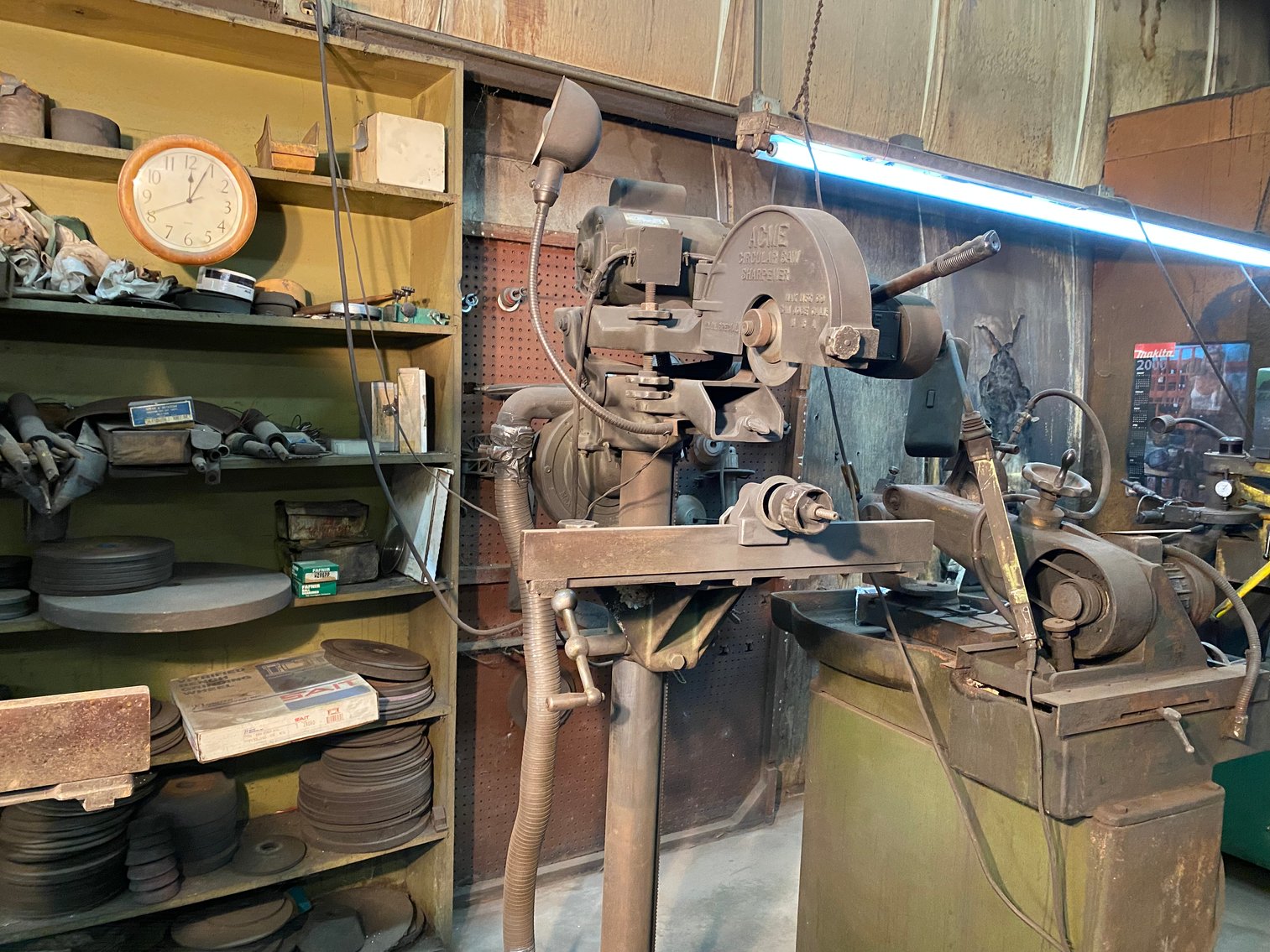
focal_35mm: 26
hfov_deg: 67.3
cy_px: 476
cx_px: 635
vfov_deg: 53.1
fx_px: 954
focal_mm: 4.25
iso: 500
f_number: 1.8
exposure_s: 1/60
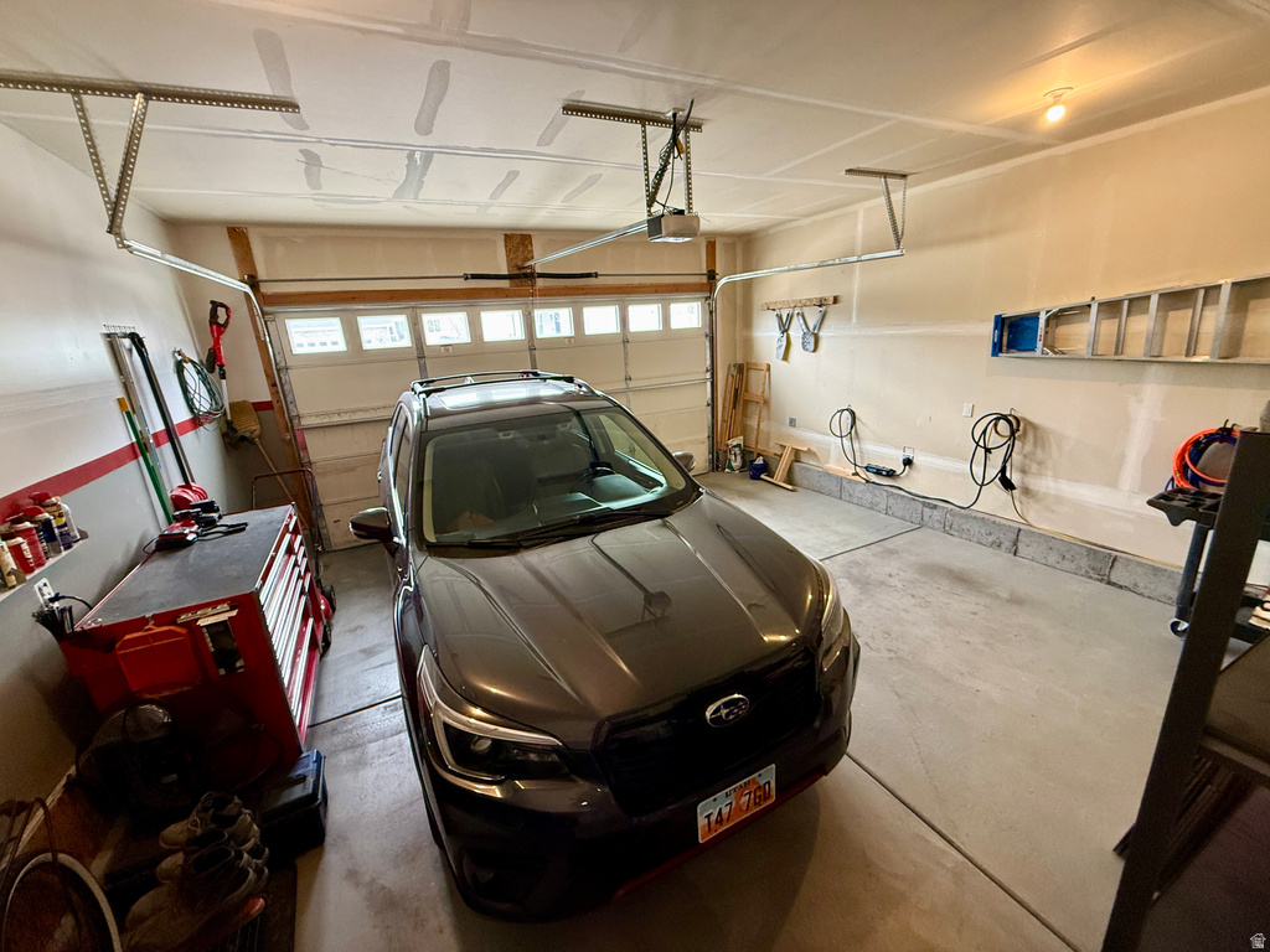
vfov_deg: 85.7
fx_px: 514
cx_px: 635
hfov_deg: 102.1
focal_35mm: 14
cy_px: 476
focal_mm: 2.22
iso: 320
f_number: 2.2
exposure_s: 1/60
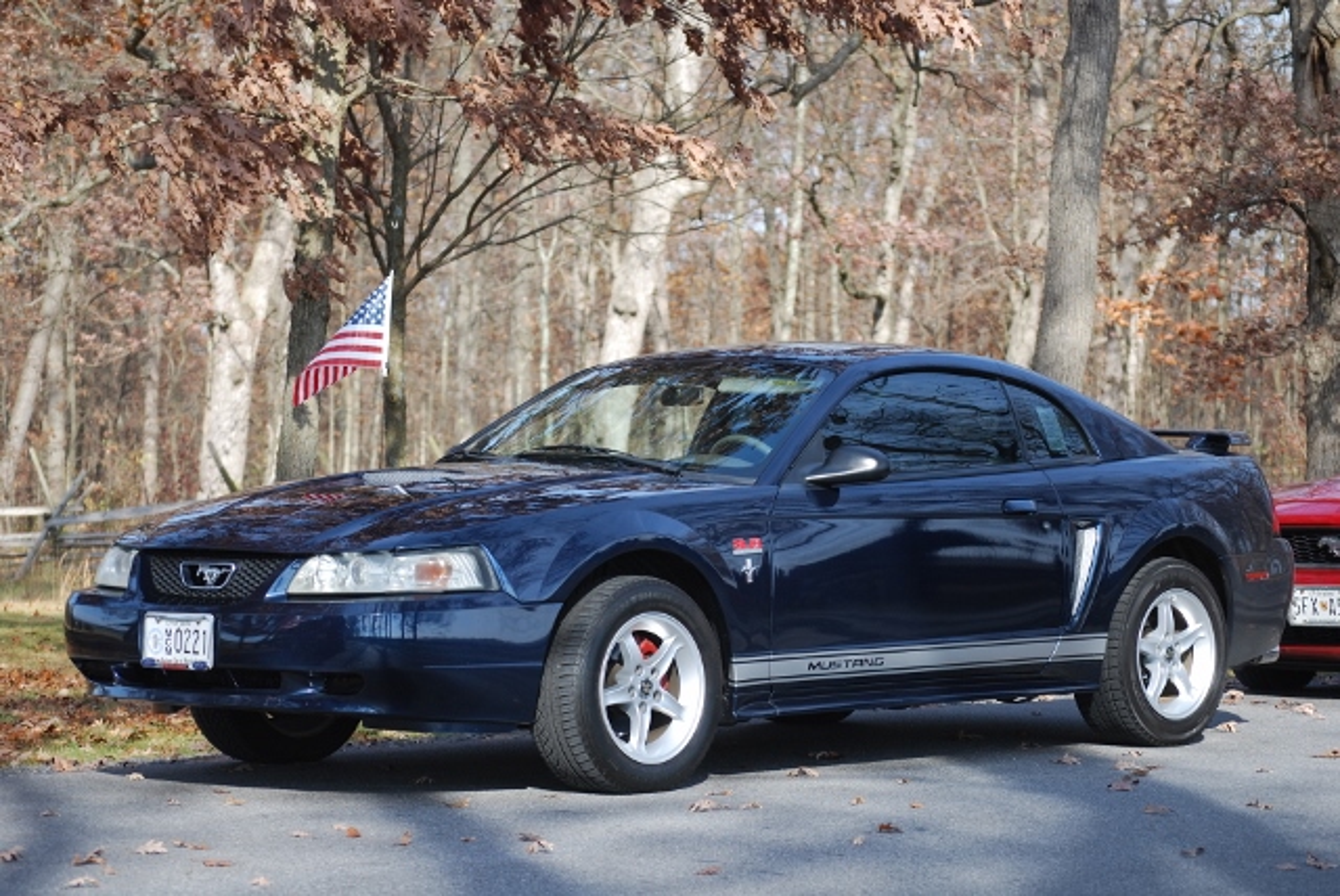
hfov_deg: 20.0
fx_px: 3800
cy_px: 448
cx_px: 670
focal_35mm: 102
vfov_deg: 13.4
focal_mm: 68
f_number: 4.5
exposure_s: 1/320
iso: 200
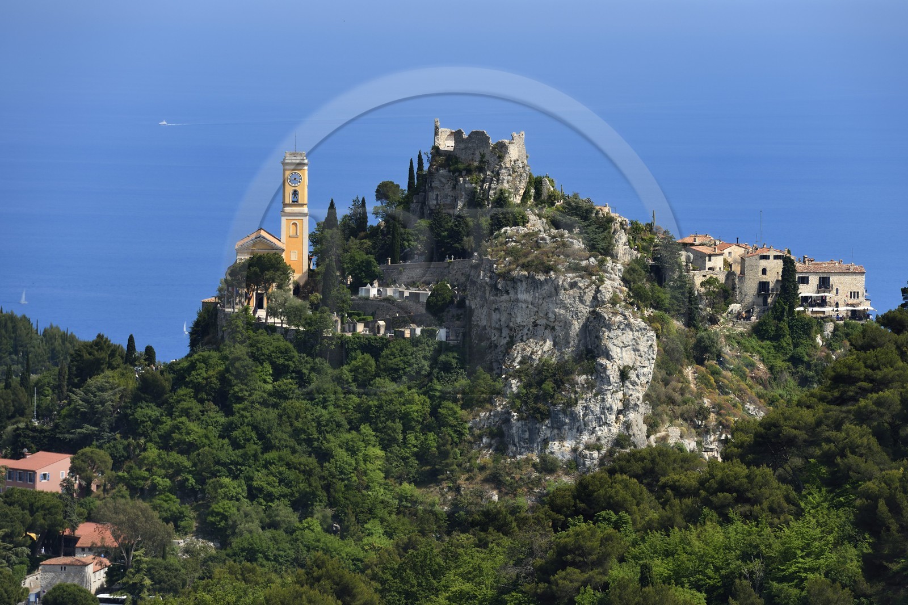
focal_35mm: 200
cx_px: 454
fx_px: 5043
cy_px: 302
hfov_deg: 10.3
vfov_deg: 6.9
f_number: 8
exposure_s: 1/500
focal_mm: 200
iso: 200
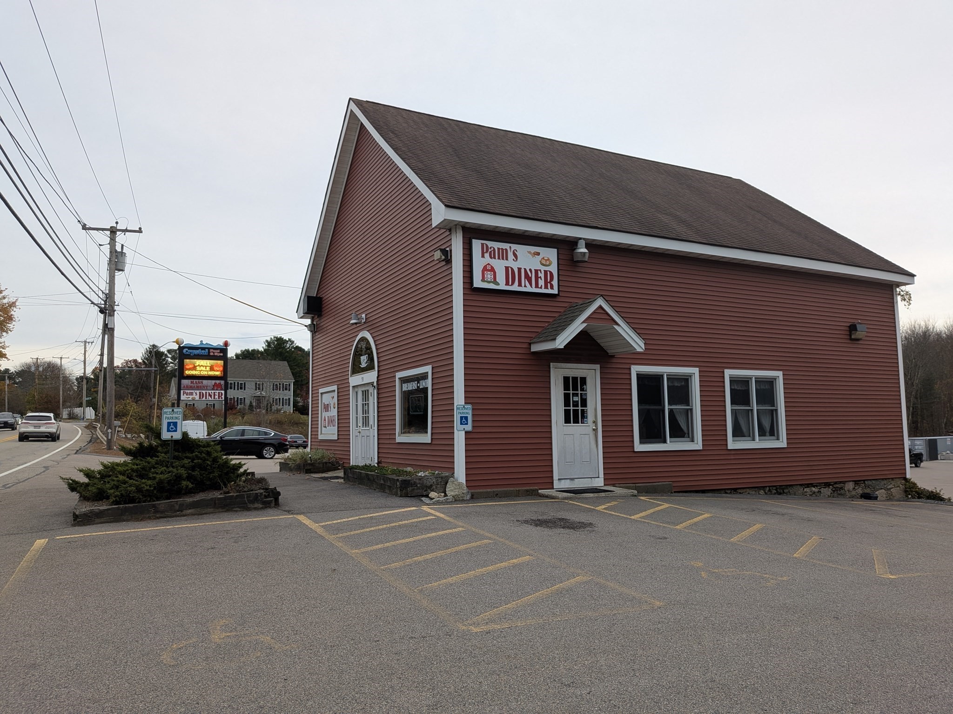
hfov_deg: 71.6
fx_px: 661
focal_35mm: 24
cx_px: 476
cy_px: 357
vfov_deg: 56.8
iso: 27
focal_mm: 4.53
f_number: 1.7
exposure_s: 1/382
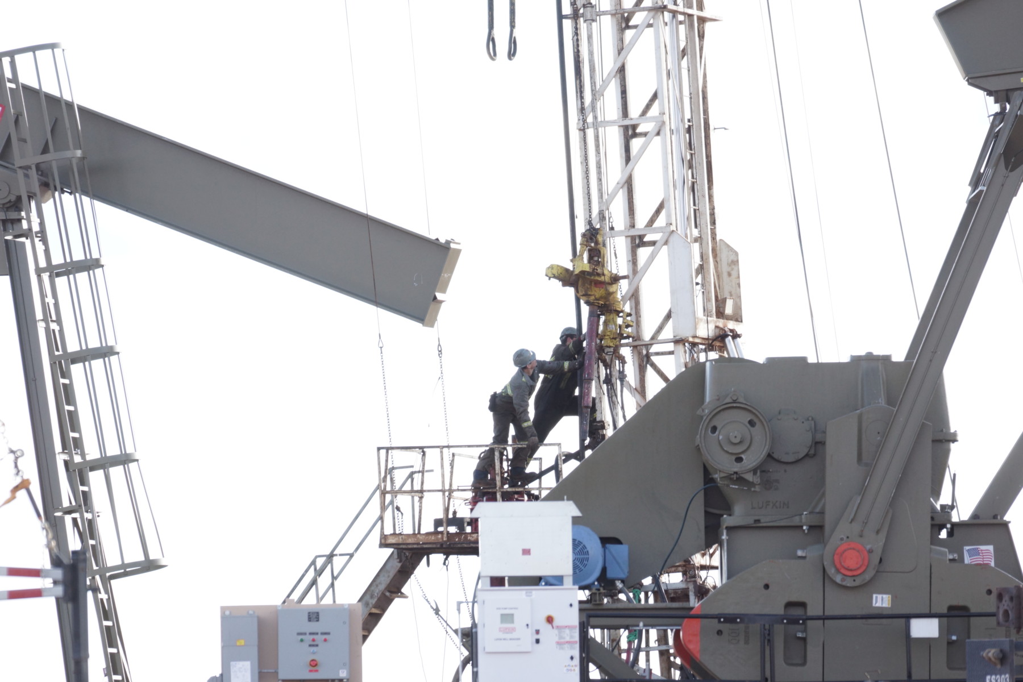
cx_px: 512
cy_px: 341
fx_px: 12786
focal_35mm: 450
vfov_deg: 3.1
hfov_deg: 4.6
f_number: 7.1
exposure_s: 1/320
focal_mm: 300
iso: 400
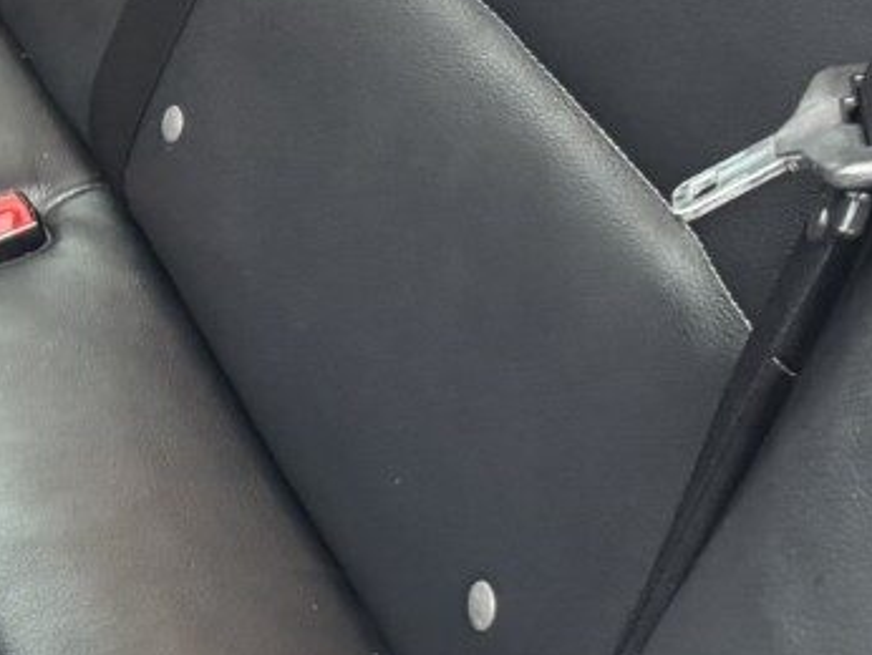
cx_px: -10
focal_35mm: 104
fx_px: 2622
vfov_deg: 13.4
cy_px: -334
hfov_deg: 18.4
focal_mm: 6.76
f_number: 1.78
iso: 640
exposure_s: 1/33
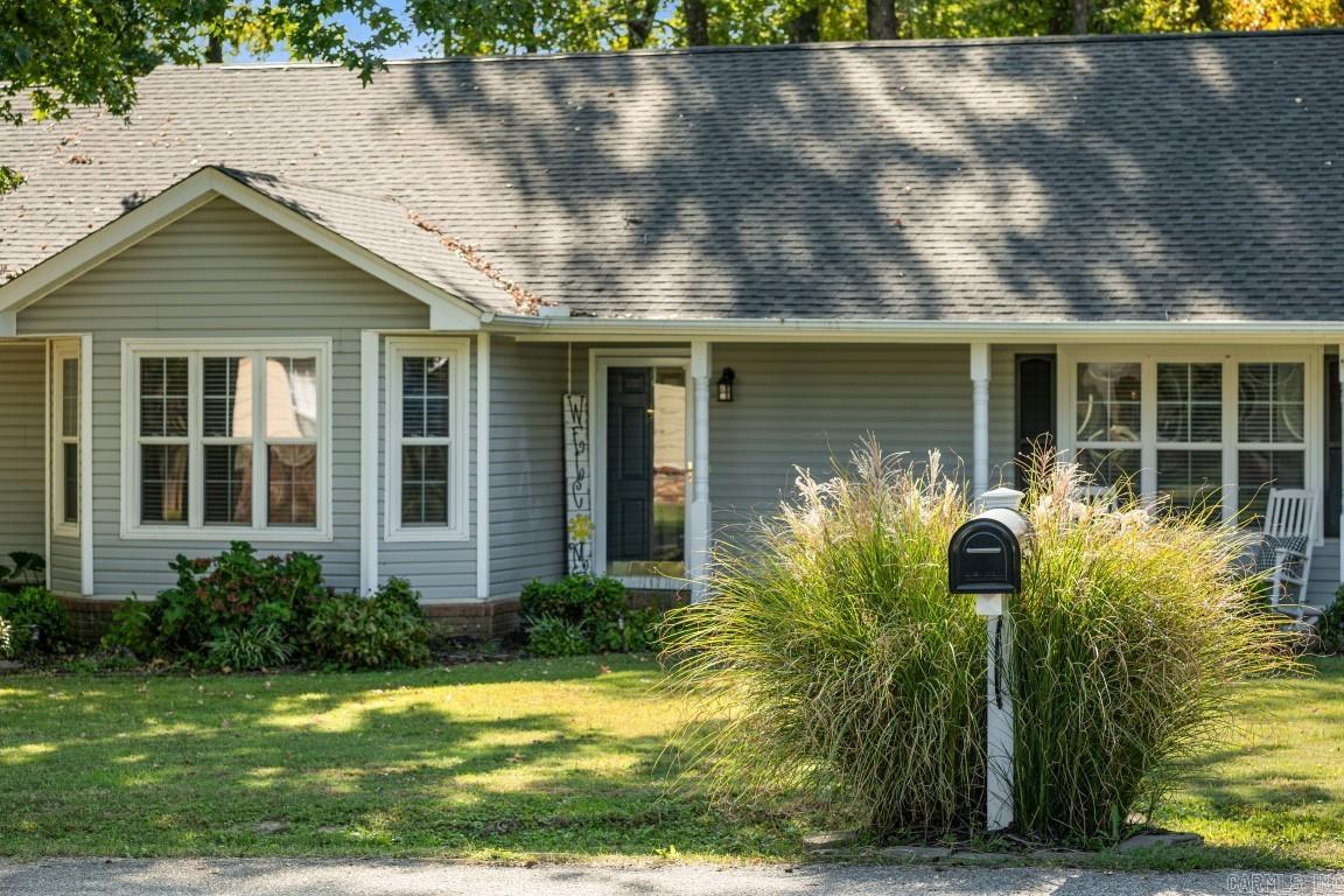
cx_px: 672
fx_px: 3173
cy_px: 448
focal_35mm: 85
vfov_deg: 16.1
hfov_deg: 23.9
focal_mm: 85
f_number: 5.6
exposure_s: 1/250
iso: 200
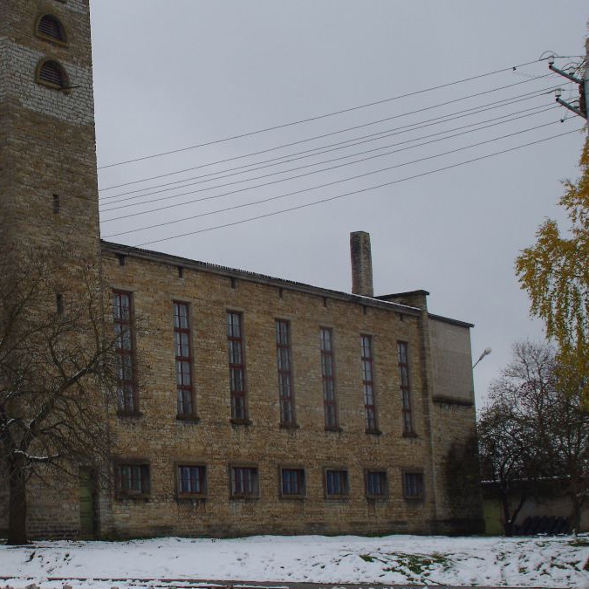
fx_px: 1656
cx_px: 100
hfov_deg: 19.9
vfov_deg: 20.2
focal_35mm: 86
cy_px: 276
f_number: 11
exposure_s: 1/125
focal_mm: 28
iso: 200
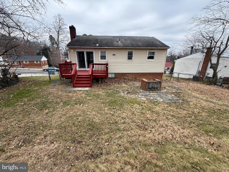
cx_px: 114
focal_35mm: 14
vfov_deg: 85.7
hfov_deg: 102.1
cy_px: 86
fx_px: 93
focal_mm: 2.22
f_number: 2.2
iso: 50
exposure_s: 1/226
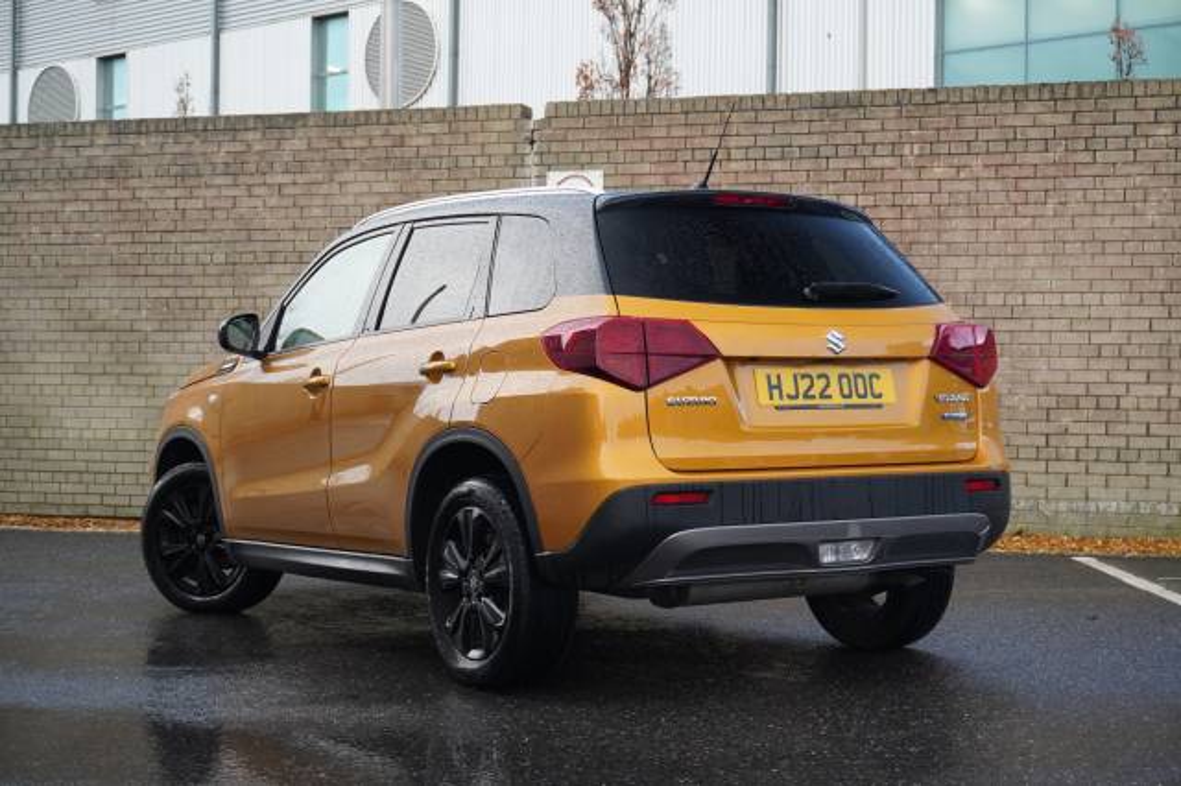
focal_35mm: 56
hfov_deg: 36.0
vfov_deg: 24.4
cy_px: 393
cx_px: 590
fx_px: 1820
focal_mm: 37
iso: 2000
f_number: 5.6
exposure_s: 1/160
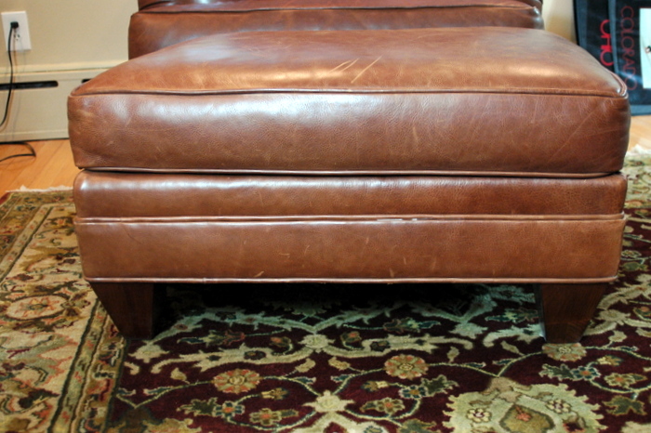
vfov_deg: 31.9
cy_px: 216
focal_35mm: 42
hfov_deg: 46.4
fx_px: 759
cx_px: 326
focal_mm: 28
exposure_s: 1/30
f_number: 3.5
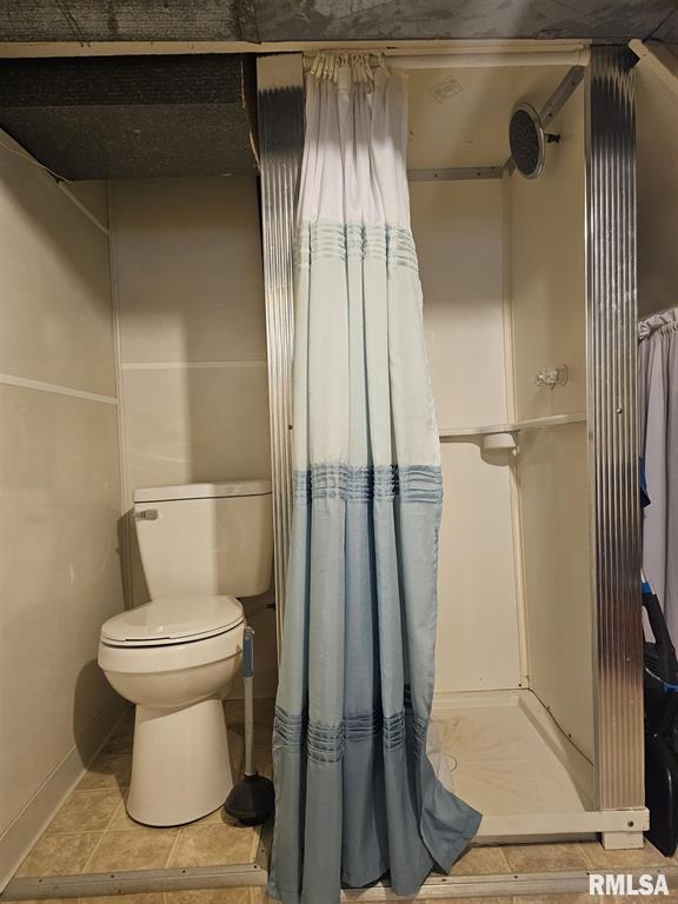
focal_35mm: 23
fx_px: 601
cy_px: 452
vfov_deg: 73.9
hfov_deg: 58.9
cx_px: 339
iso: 1000
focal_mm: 6.3
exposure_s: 1/120
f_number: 1.7
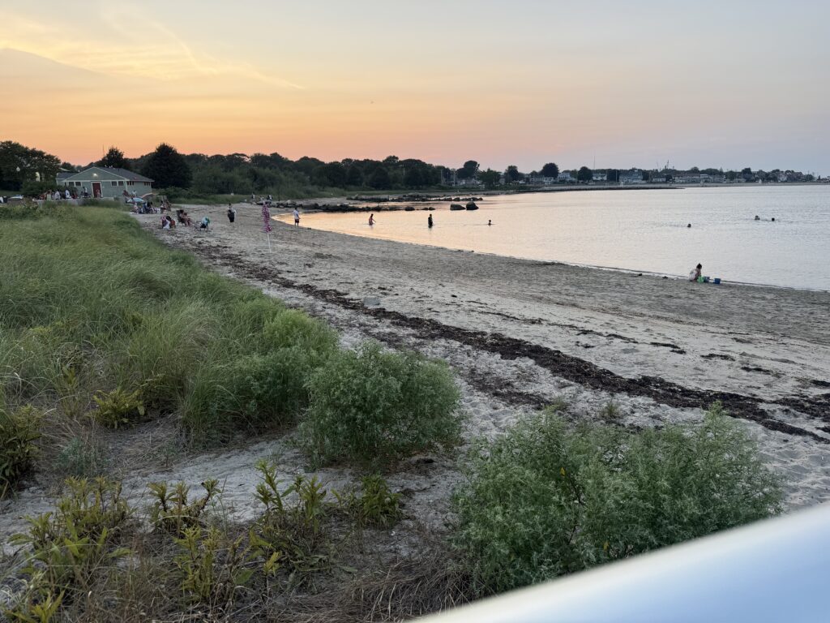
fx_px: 575
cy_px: 312
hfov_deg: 71.6
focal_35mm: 24
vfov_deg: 56.8
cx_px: 415
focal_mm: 6.76
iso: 80
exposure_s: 1/223
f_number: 1.78
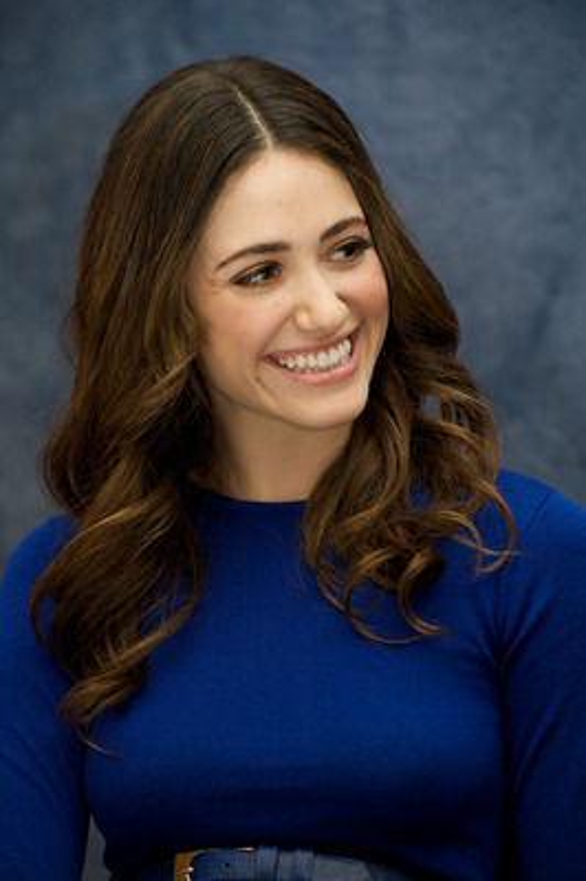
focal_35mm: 135
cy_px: 440
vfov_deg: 15.2
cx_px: 293
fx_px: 3302
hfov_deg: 10.1
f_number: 5.6
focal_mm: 135
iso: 800
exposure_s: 1/60
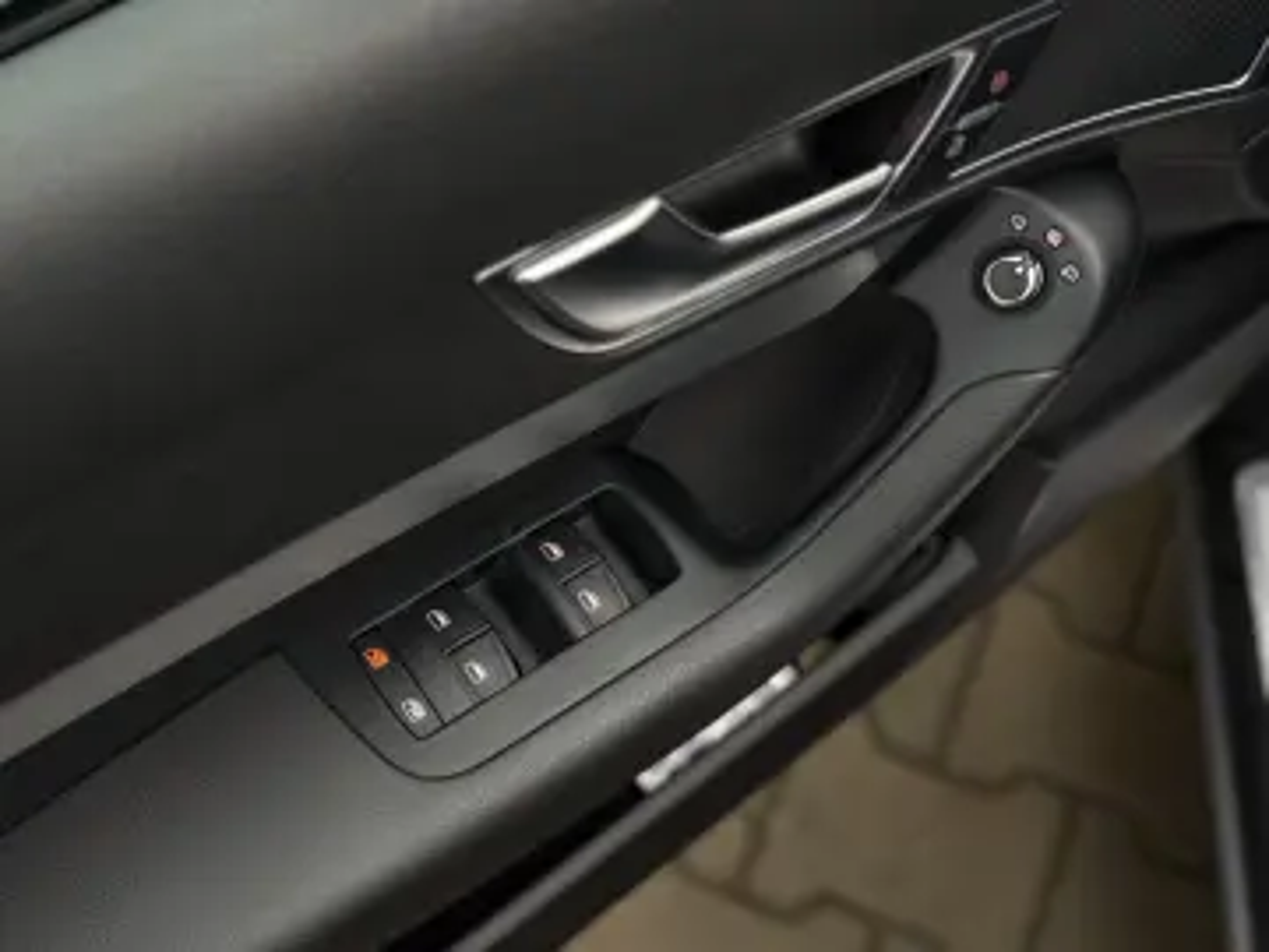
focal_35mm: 48
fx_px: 1760
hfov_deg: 39.7
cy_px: 476
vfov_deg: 30.3
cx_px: 634
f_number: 1.78
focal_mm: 6.76
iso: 160
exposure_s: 1/146
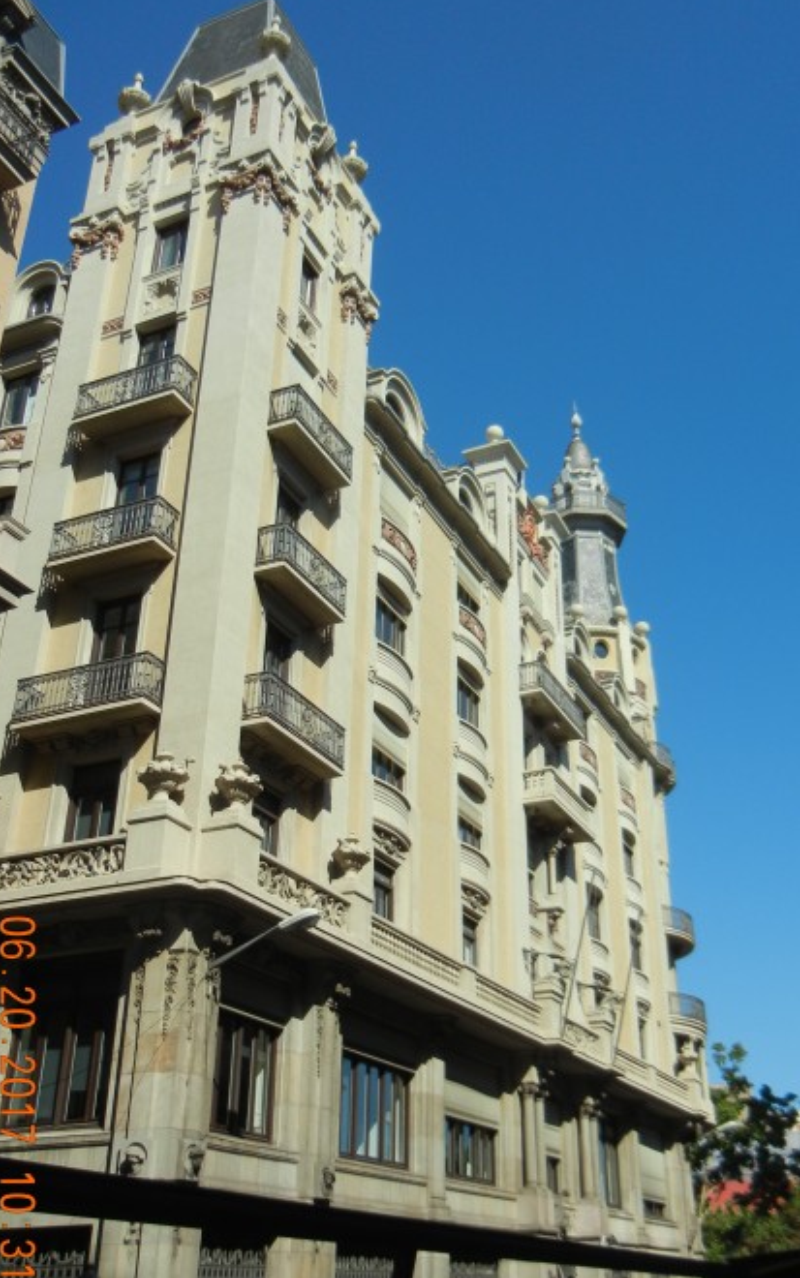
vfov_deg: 52.7
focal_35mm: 37
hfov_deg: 34.4
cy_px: 629
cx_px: 459
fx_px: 1290
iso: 160
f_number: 7
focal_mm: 5.4
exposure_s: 1/484
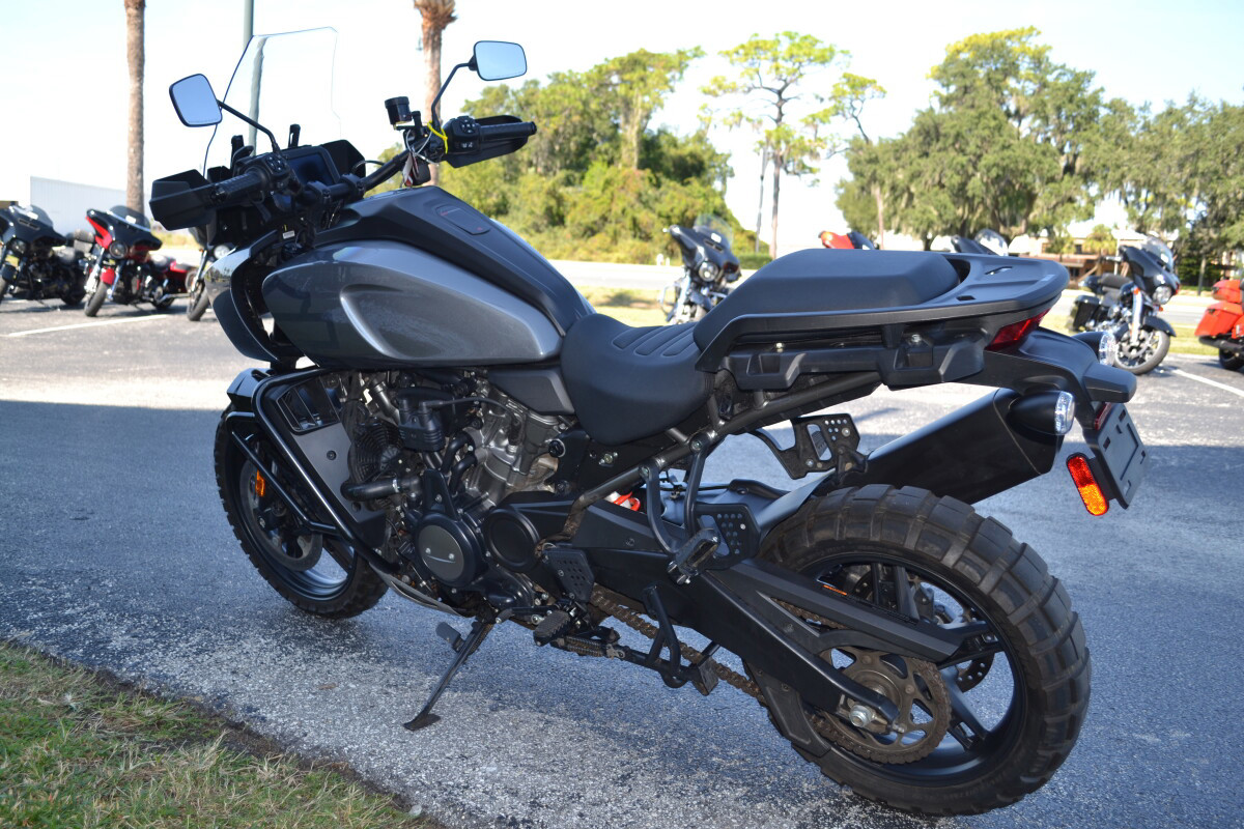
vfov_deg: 43.6
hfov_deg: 61.9
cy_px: 414
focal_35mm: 30
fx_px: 1037
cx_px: 622
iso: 100
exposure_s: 1/200
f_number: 4
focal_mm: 20
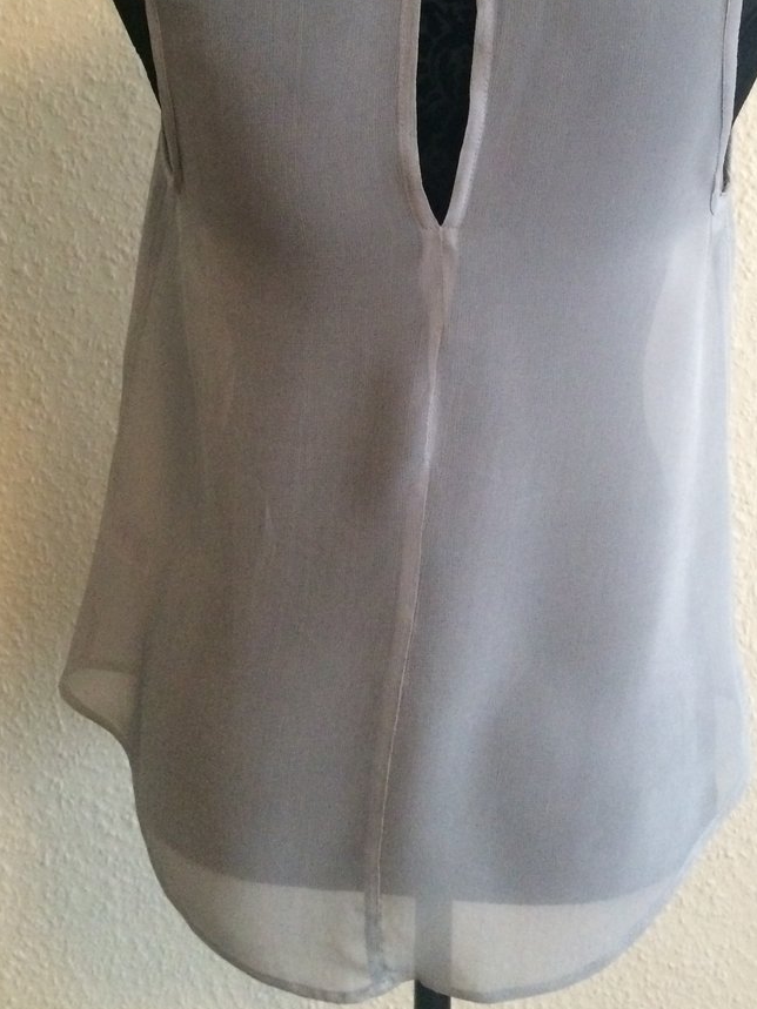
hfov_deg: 32.0
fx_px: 1312
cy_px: 353
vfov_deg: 41.6
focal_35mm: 45
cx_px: 473
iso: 250
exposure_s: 1/25
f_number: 2.2
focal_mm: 4.15
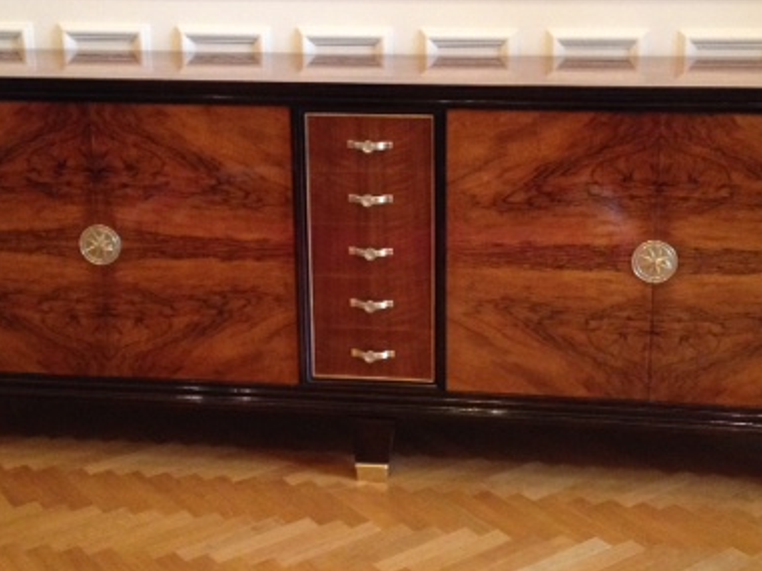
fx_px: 1299
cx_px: 411
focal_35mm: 59
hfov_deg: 32.7
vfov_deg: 24.8
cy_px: 240
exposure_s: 1/20
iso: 320
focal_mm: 4.28
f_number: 2.4
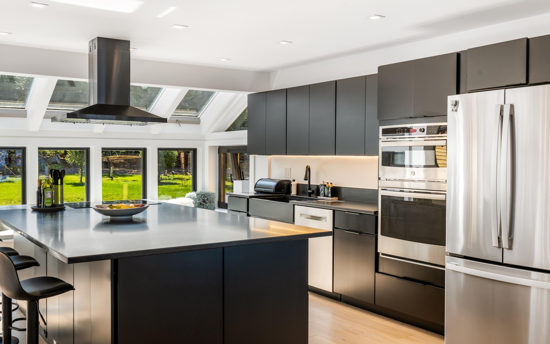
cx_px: 274
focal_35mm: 36
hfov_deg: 54.0
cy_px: 167
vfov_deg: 35.3
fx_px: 540
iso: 320
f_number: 8
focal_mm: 35
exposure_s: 1/400
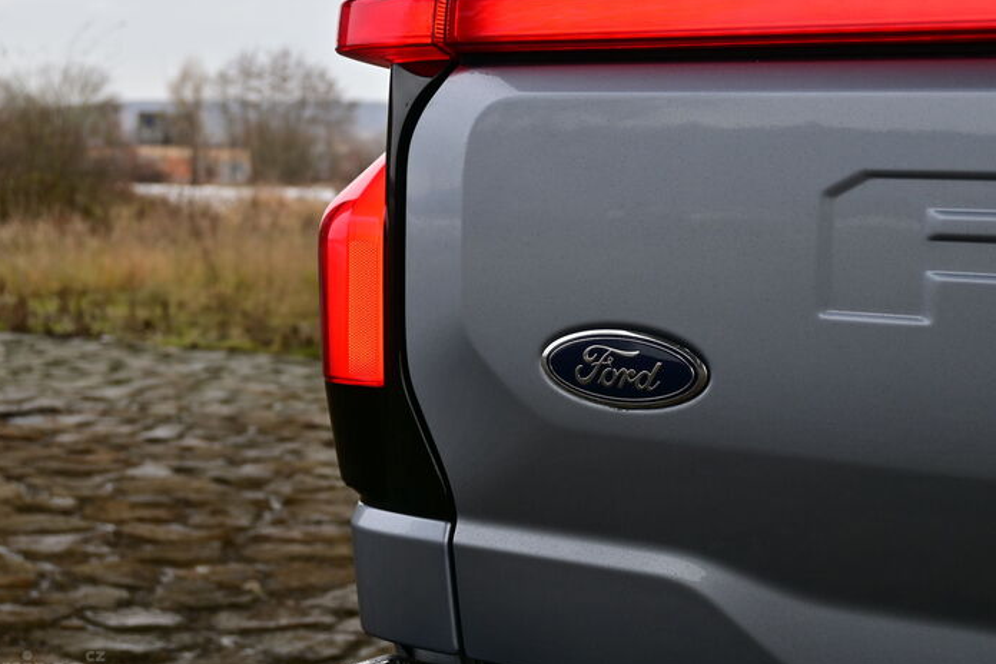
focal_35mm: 70
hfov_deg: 29.0
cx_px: 538
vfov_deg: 19.6
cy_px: 311
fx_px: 1925
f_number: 5.6
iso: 100
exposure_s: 1/100
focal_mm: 39
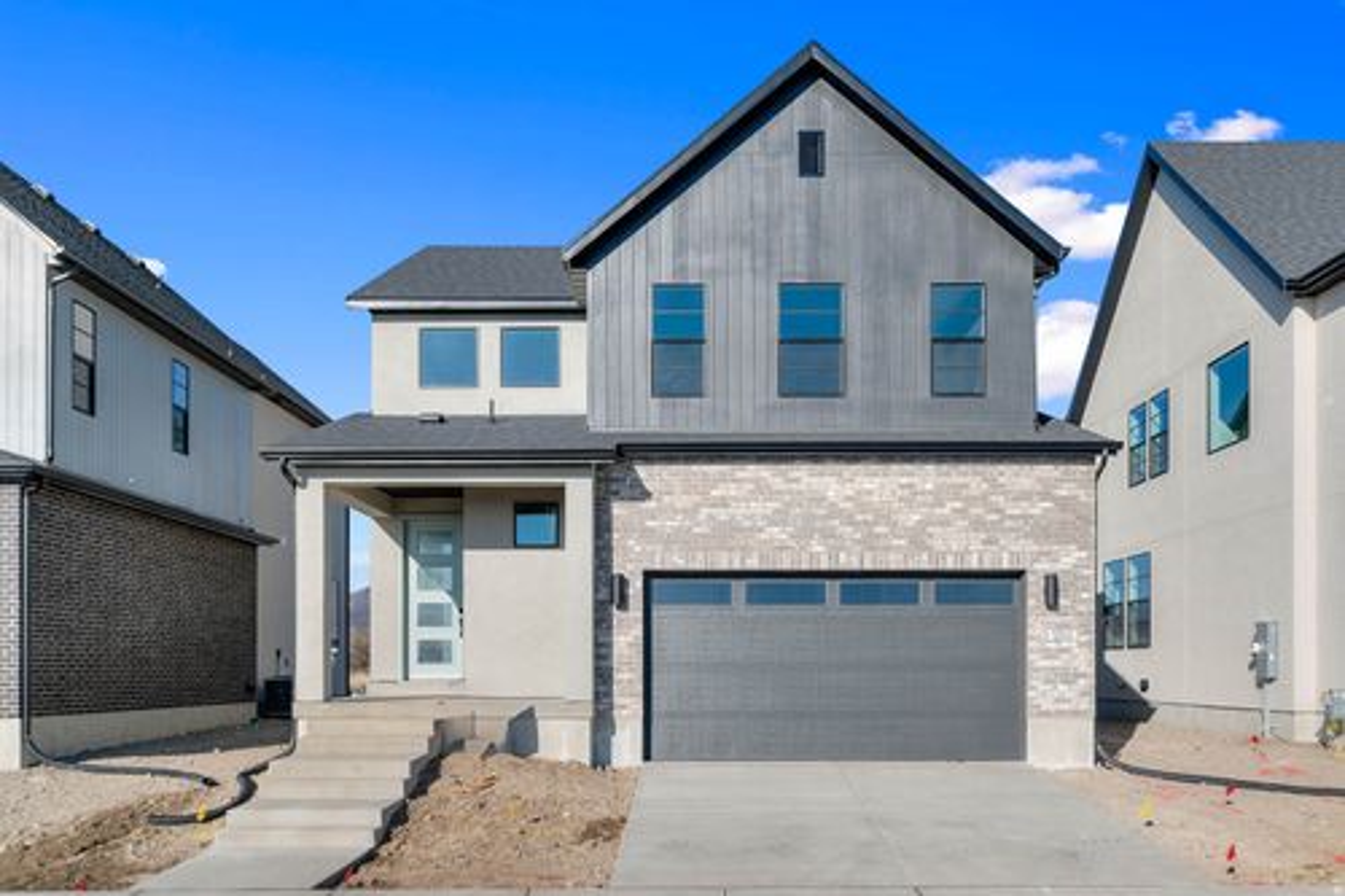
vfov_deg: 43.6
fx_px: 1120
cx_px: 672
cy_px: 448
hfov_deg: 61.9
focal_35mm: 30
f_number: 8
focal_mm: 30
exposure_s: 1/250
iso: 320
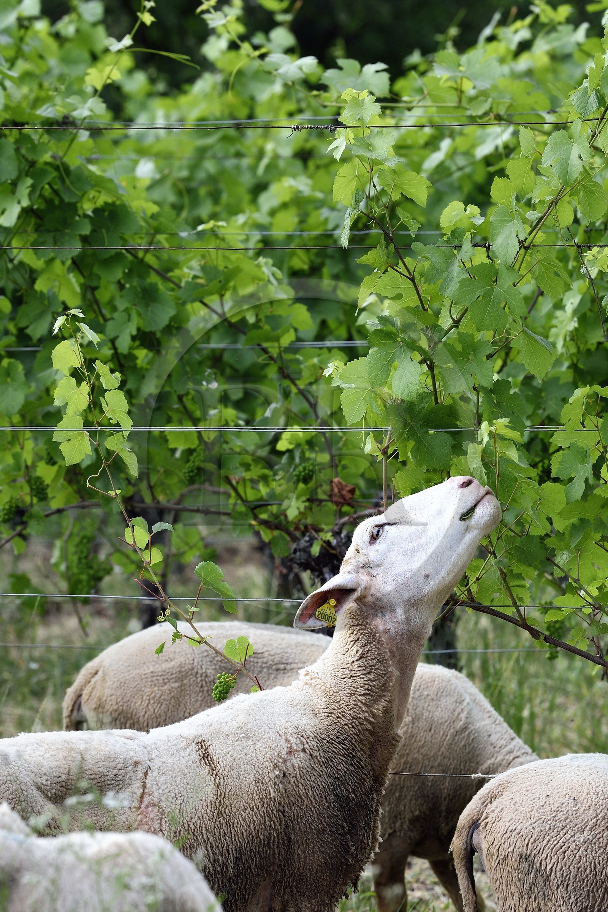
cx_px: 304
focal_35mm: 200
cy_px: 456
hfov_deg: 6.9
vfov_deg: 10.3
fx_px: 5066
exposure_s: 1/500
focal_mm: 200
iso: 400
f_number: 7.1
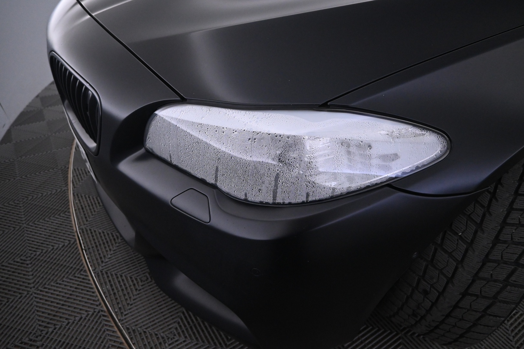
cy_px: 174
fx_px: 349
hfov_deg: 73.7
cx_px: 262
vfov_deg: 53.1
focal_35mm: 24
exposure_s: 1/160
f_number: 3.5
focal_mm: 16
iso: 2500
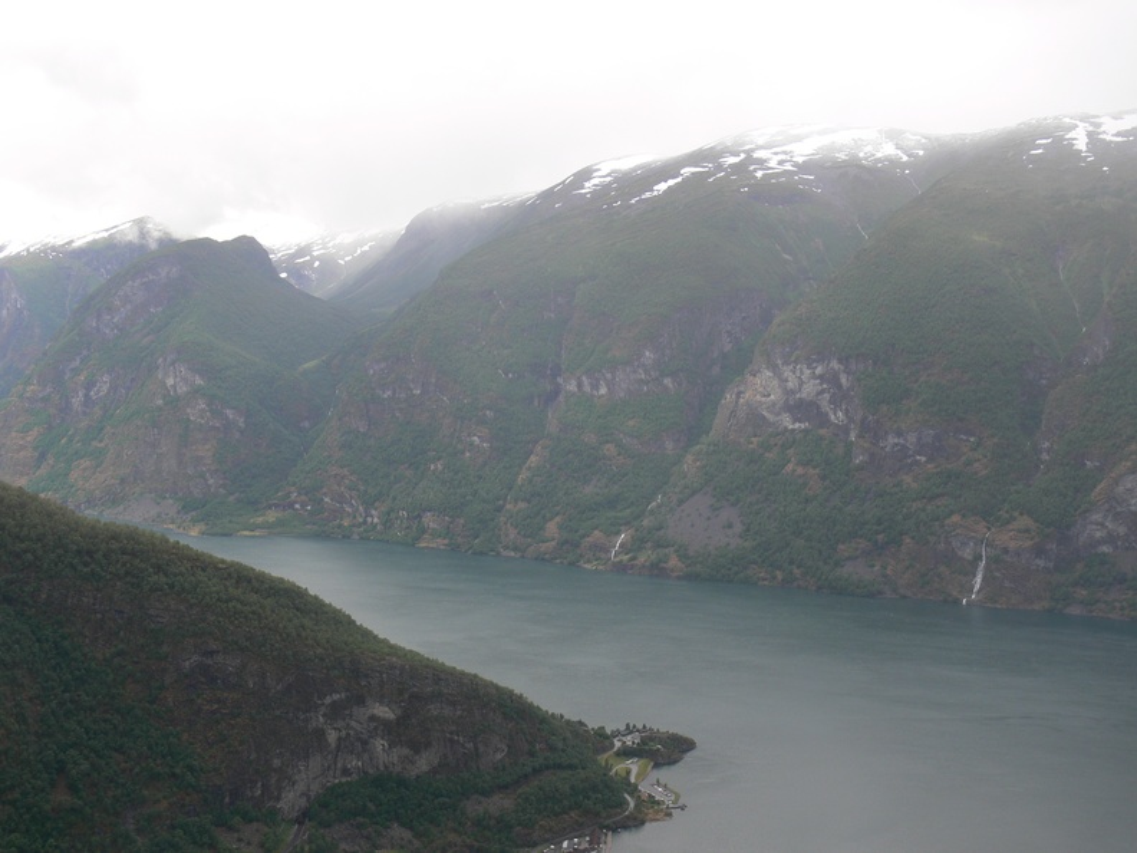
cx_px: 568
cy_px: 426
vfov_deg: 31.5
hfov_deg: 41.2
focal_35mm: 46
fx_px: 1511
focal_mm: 9.6
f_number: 4
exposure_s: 1/80
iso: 80
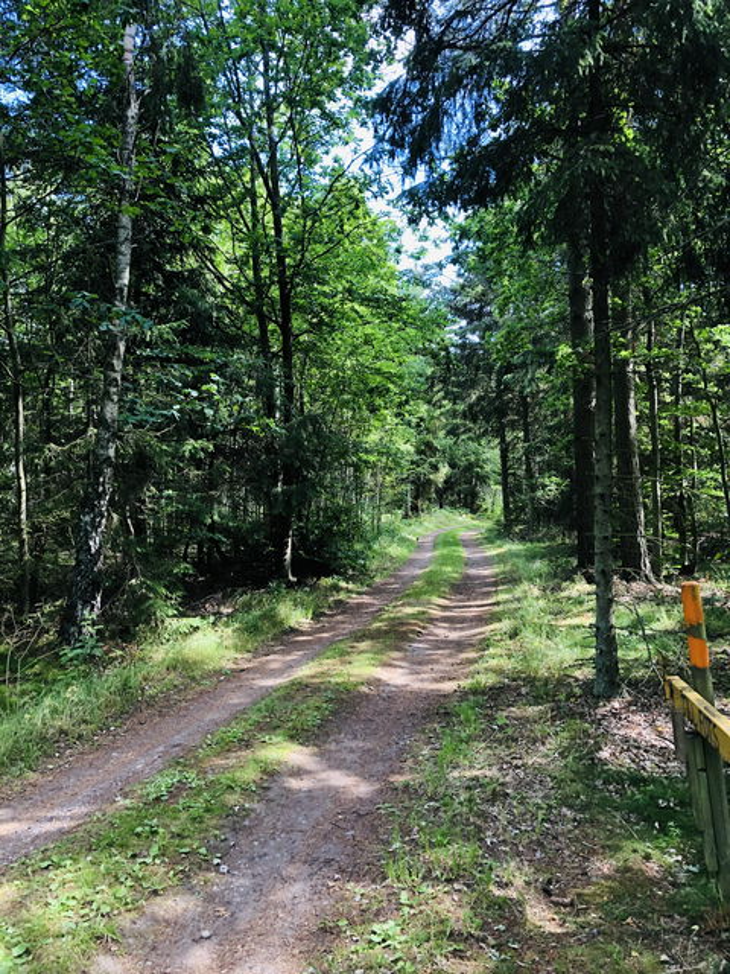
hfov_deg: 49.7
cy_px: 487
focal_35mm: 28
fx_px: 787
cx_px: 365
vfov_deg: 63.4
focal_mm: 3.99
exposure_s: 1/120
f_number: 1.8
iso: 40
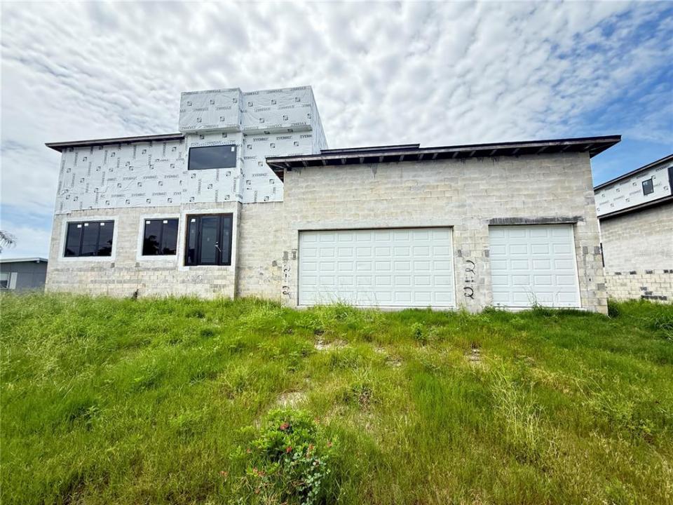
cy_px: 252
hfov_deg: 102.1
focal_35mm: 14
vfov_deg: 85.7
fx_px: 272
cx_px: 336
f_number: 2.2
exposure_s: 1/809
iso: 64
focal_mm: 2.22
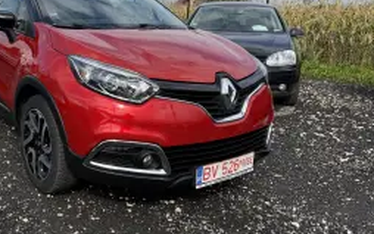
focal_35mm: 36
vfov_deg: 35.1
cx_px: 118
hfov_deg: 52.7
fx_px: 367
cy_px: 82
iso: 80
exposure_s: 1/3145
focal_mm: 6.76
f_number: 1.78
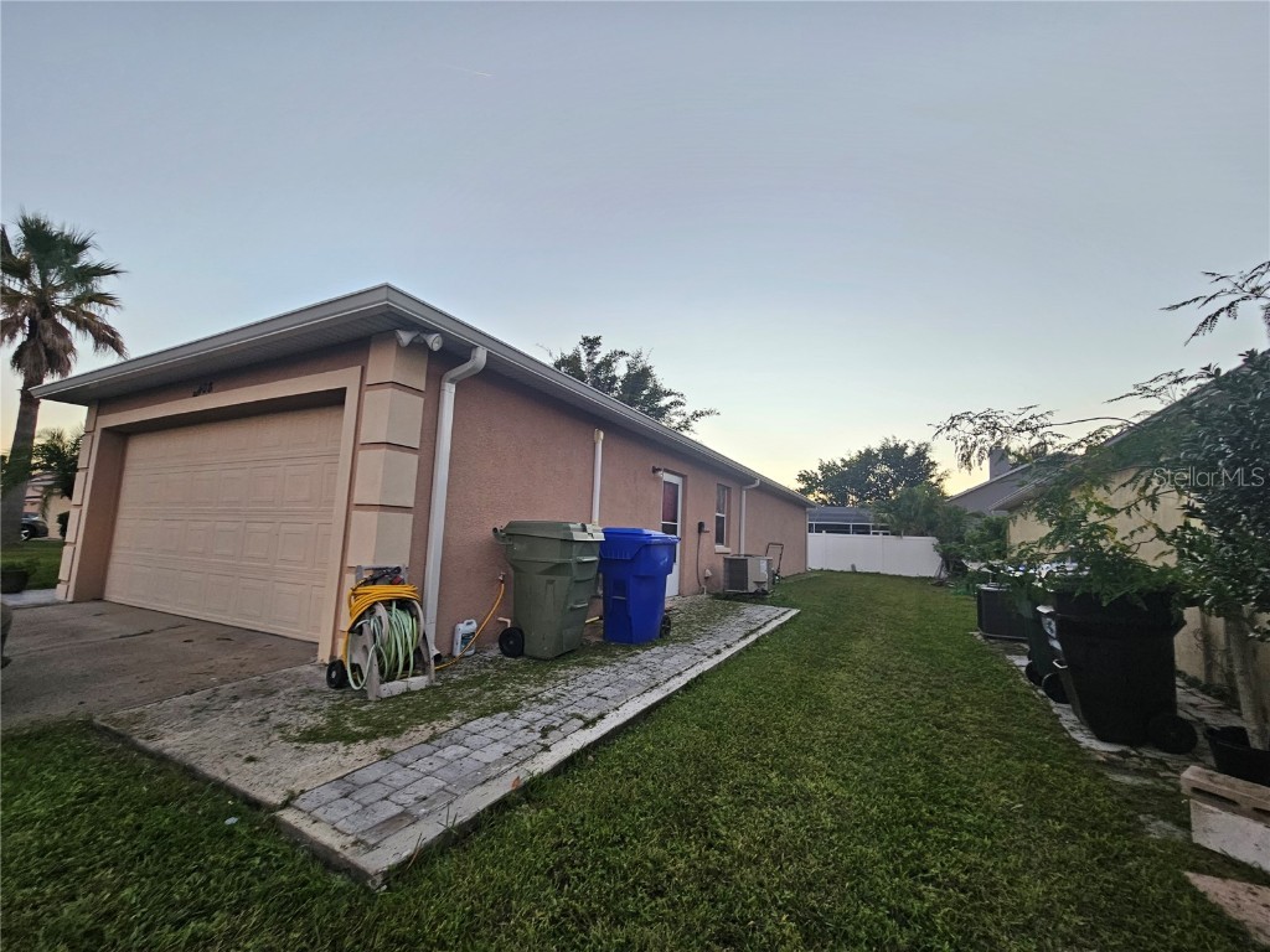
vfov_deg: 89.9
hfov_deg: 106.2
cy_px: 476
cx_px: 635
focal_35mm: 13
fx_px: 477
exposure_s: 1/60
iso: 80
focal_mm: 2.2
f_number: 2.2
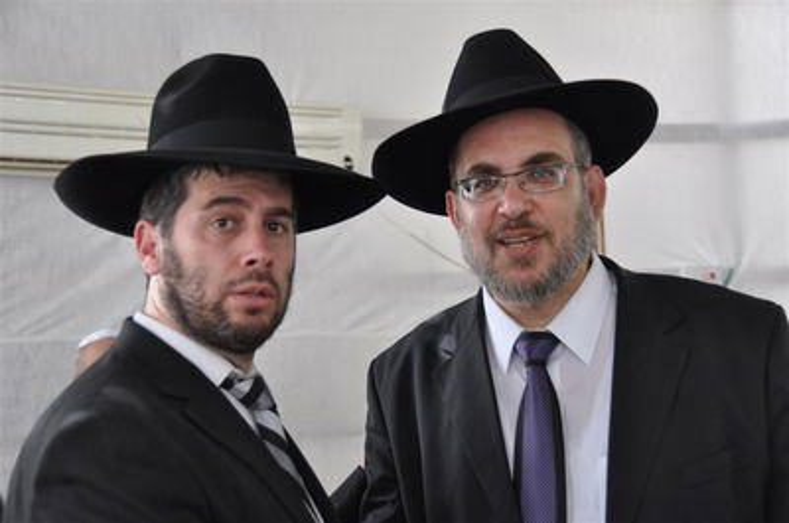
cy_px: 262
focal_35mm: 66
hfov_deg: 30.6
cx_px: 394
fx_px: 1444
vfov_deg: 20.5
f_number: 5.6
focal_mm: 44
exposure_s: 1/125
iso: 320
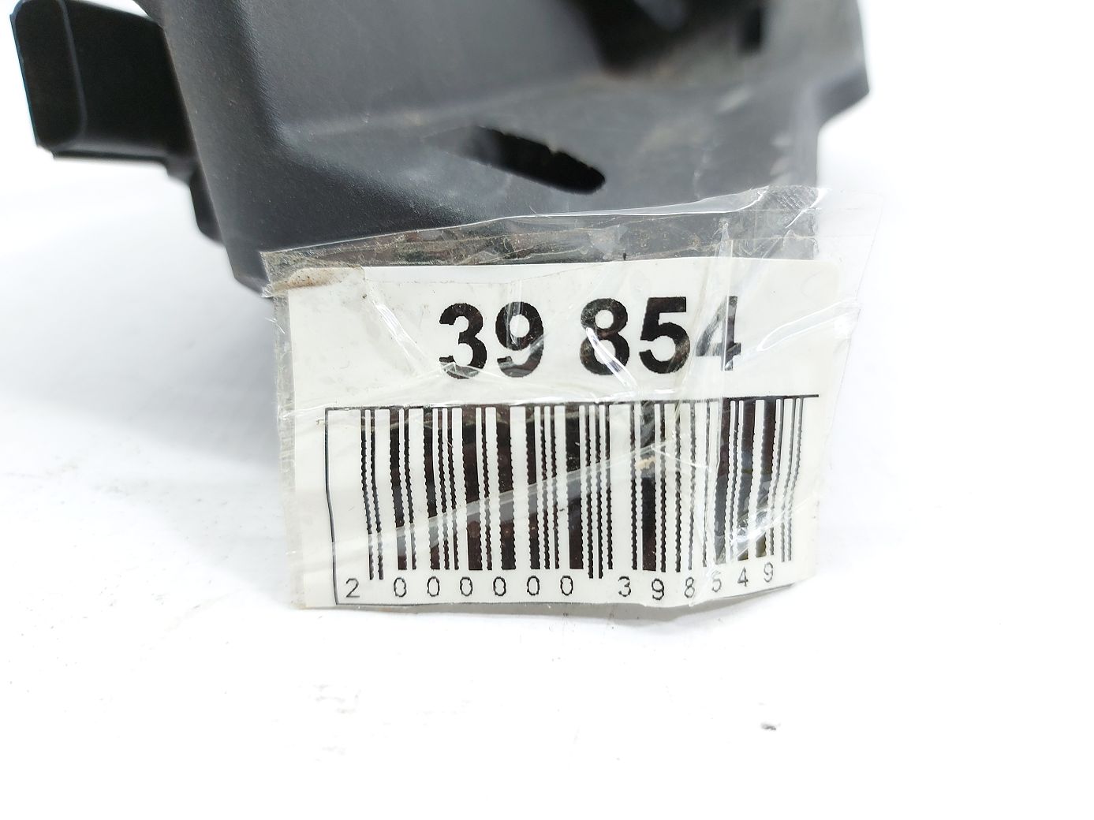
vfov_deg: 56.8
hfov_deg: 71.6
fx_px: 758
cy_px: 410
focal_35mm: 24
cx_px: 547
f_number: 1.8
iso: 80
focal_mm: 5.23
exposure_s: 1/50
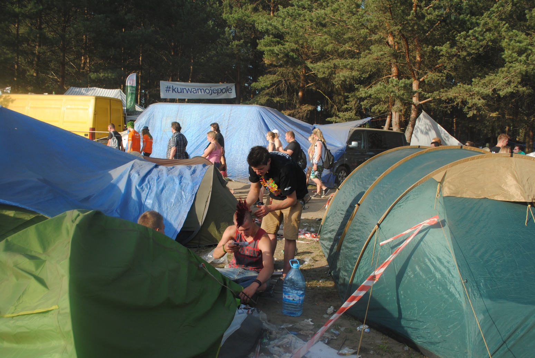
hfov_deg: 61.9
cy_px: 179
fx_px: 446
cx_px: 268
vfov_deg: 43.7
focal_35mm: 30
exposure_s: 1/200
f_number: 7.1
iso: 100
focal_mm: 20
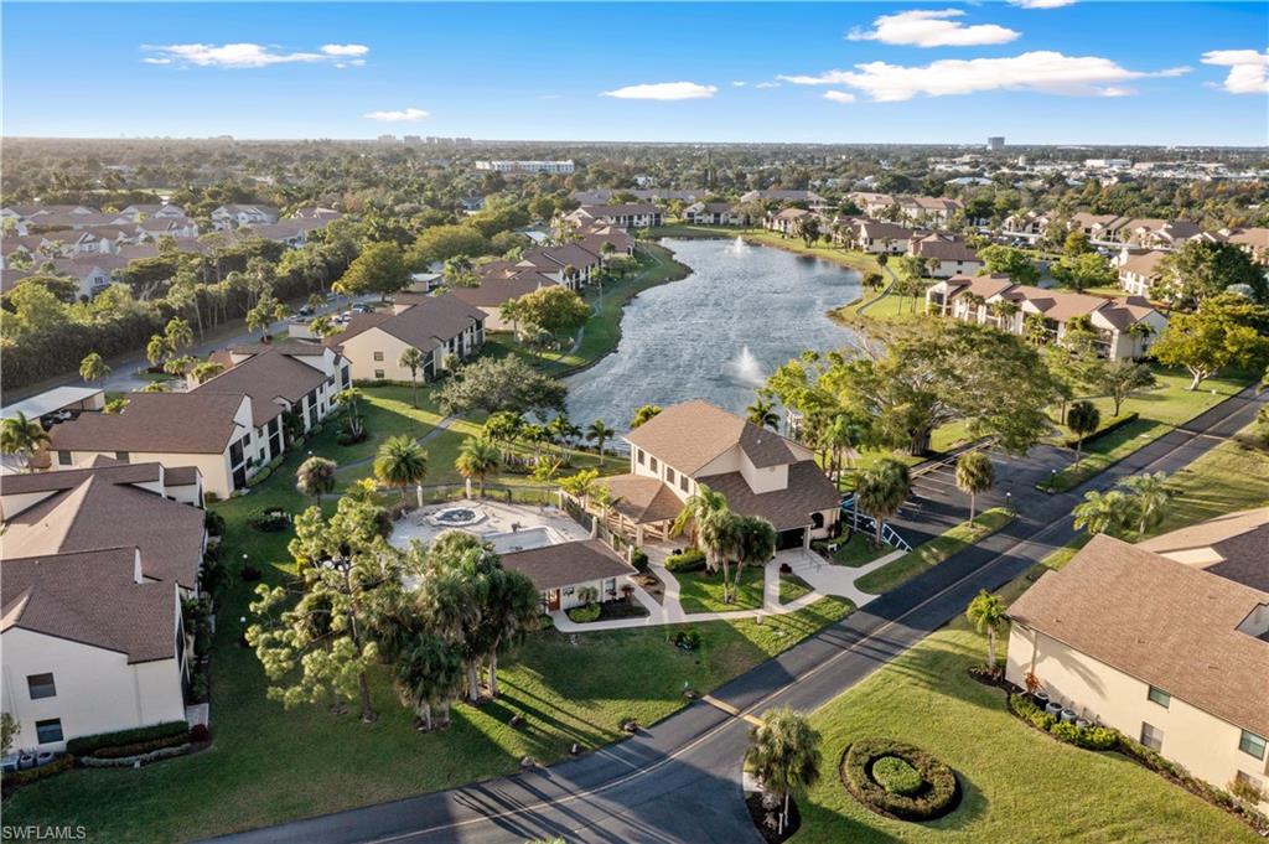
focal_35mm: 28
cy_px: 422
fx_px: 986
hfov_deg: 65.5
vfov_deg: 46.3
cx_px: 634
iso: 100
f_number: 6.3
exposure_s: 1/500
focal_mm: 10.26
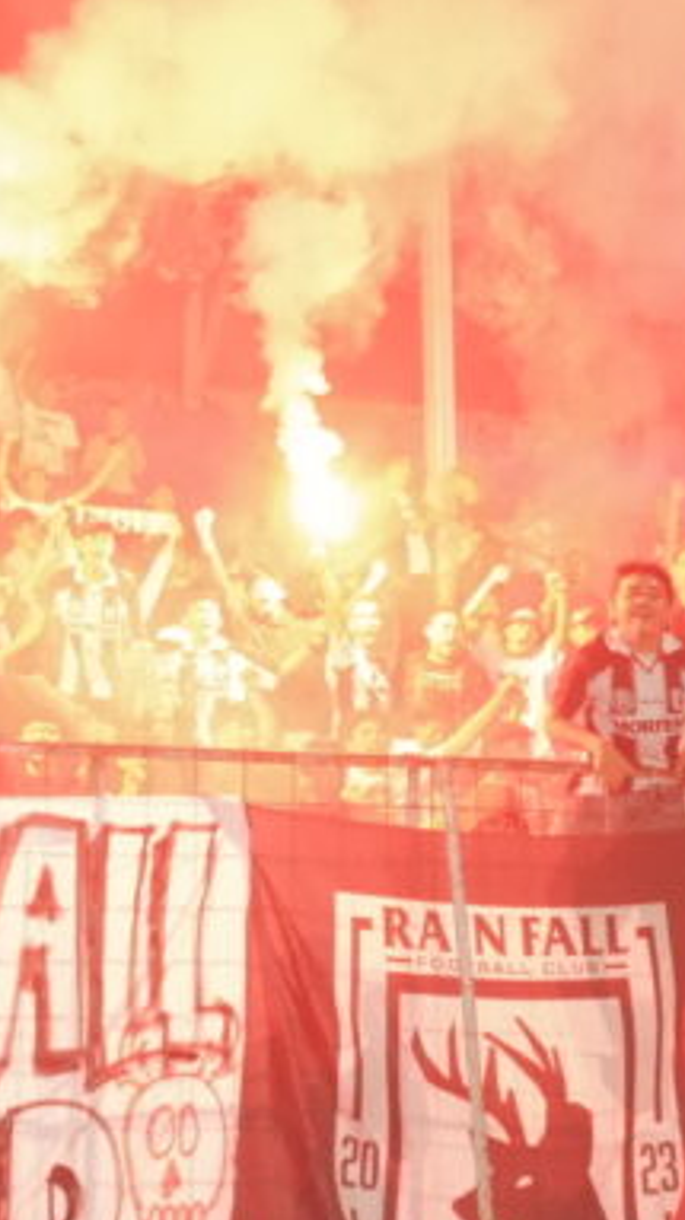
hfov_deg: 18.9
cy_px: 420
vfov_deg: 33.1
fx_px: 2037
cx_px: 121
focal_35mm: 63
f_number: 8
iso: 12800
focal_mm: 20.3
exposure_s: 1/50
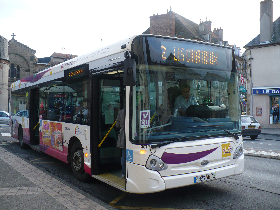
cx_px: 140
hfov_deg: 50.1
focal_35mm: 37
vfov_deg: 38.7
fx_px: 299
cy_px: 105
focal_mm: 6.1
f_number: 2.8
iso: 100
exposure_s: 1/200
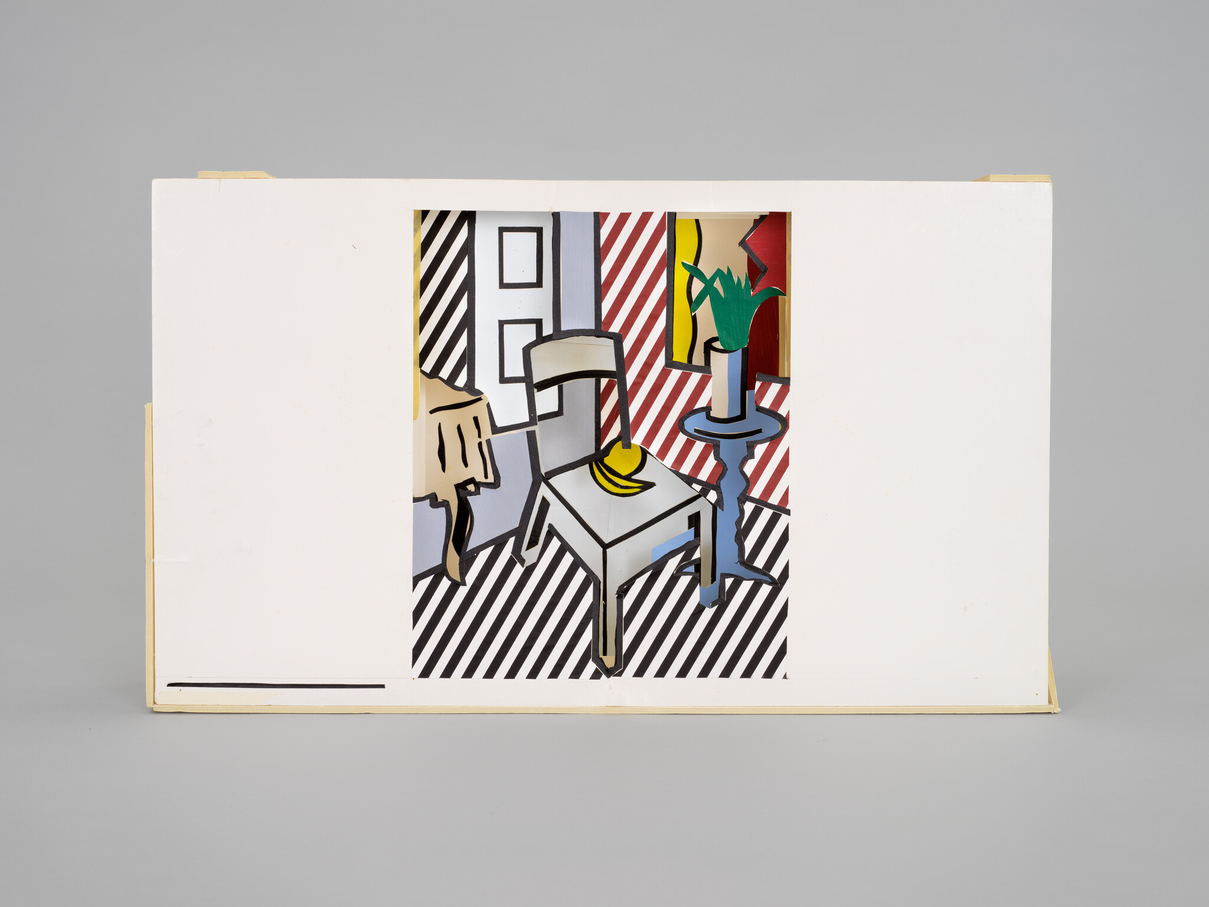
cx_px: 604
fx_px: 1781
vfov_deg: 28.6
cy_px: 454
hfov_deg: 37.5
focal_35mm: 51
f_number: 16
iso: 64
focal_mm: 80
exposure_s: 1/125
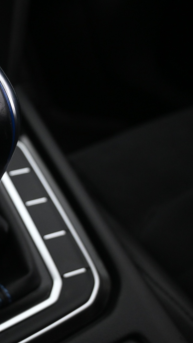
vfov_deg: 41.9
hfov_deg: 21.9
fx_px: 448
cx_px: -58
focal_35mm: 49
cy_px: 171
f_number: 3.8
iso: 1600
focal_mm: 20.5
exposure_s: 1/30
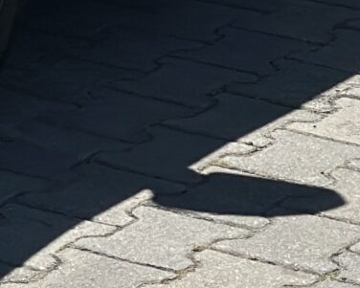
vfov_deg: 4.7
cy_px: -378
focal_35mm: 319
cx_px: -306
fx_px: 3400
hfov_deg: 5.9
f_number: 1.78
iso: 100
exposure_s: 1/9804
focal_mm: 6.86
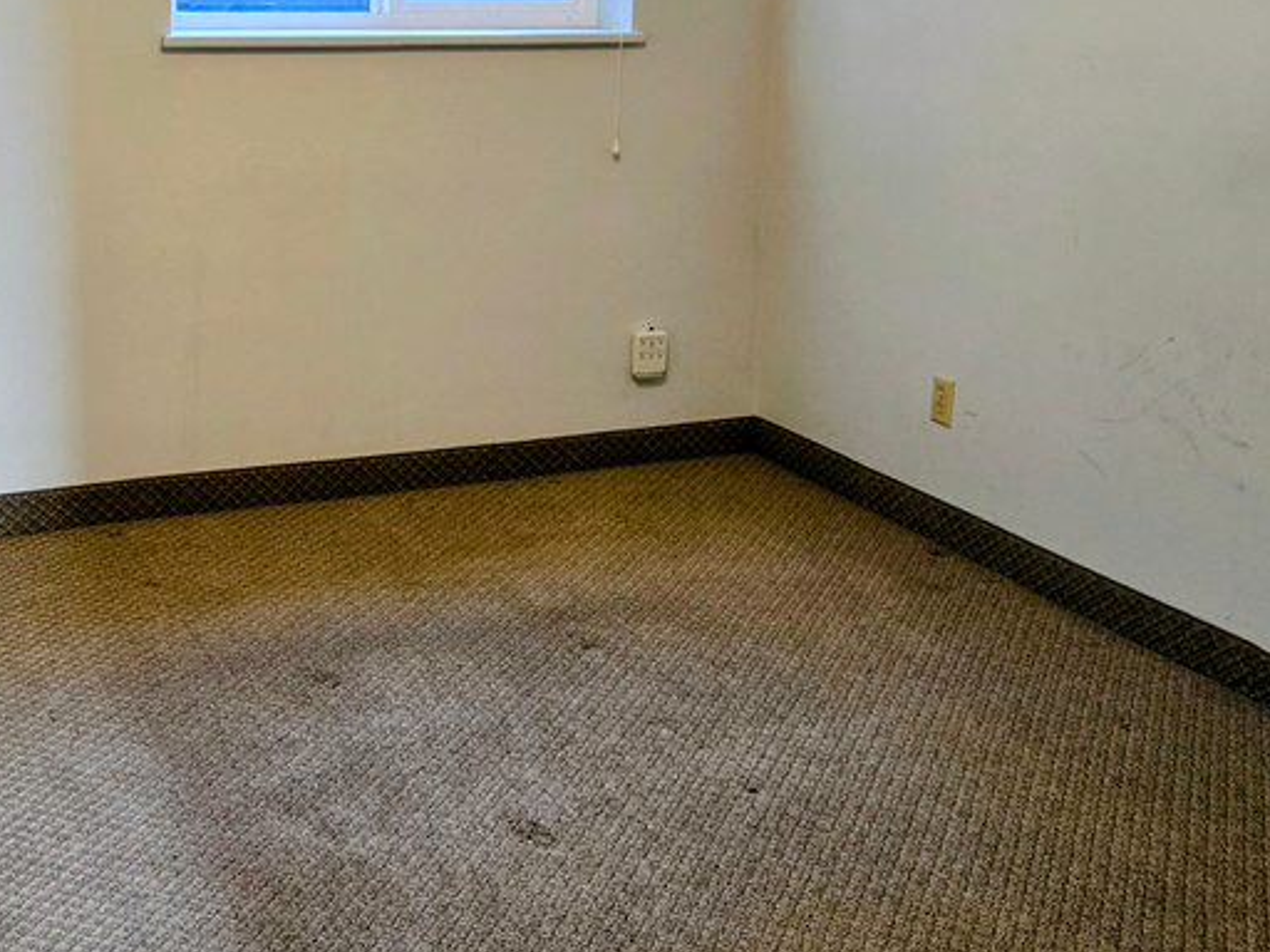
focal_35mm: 46
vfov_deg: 31.2
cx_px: 365
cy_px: 295
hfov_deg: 40.4
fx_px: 1688
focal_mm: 5.4
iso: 400
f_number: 1.8
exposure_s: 1/120
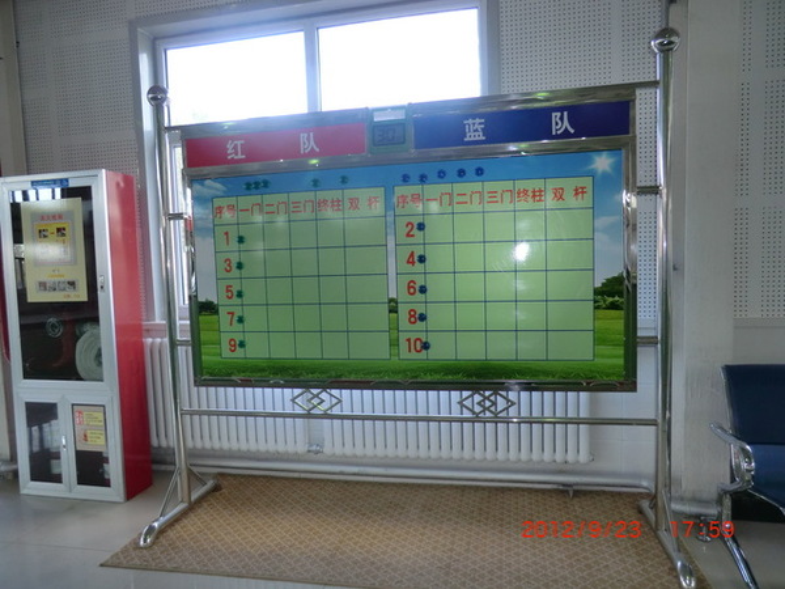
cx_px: 392
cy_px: 294
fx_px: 544
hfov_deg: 71.6
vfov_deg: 56.8
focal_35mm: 24
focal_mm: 4.3
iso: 160
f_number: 3.2
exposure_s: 1/60
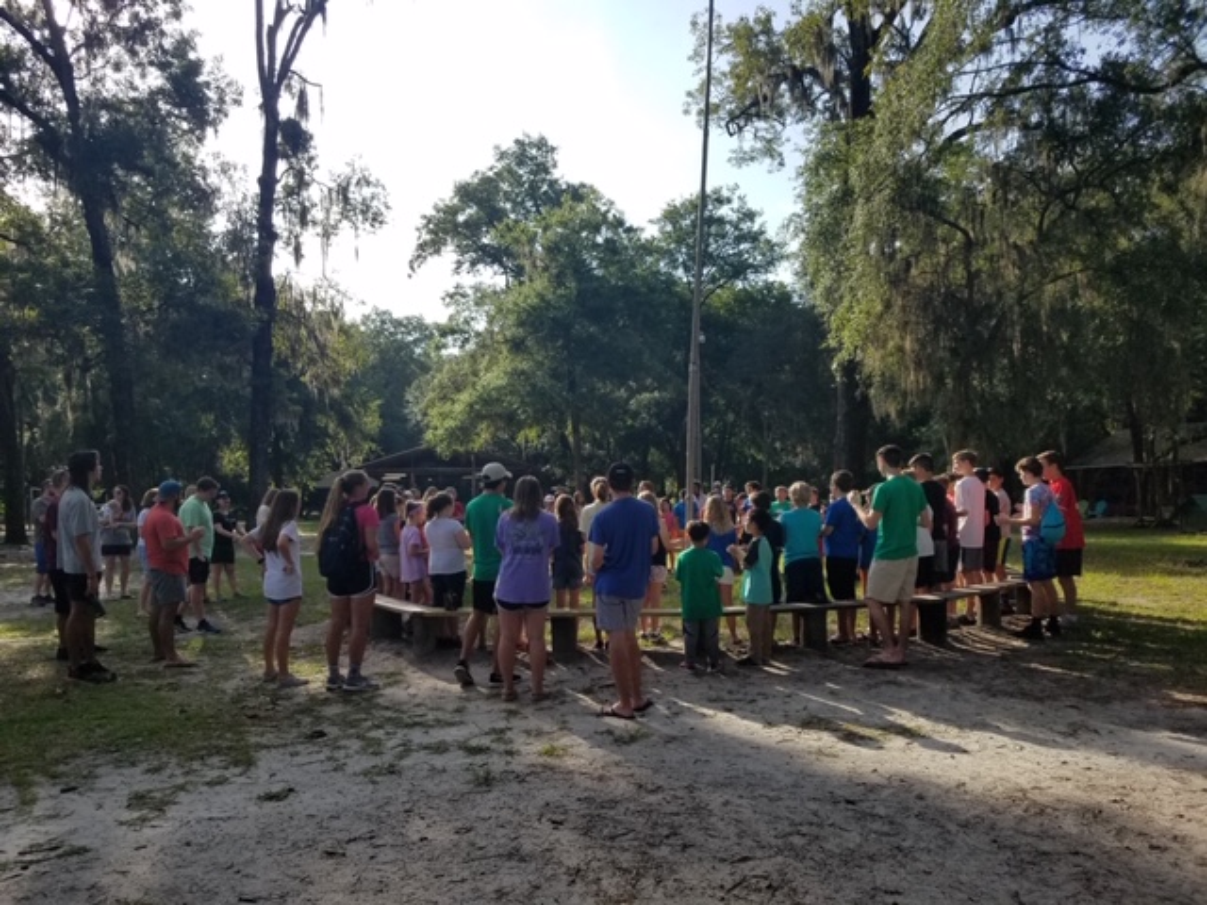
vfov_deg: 53.1
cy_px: 452
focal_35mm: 26
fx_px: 907
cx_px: 604
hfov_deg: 67.3
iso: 50
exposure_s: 1/2152
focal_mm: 4.2
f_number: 1.7
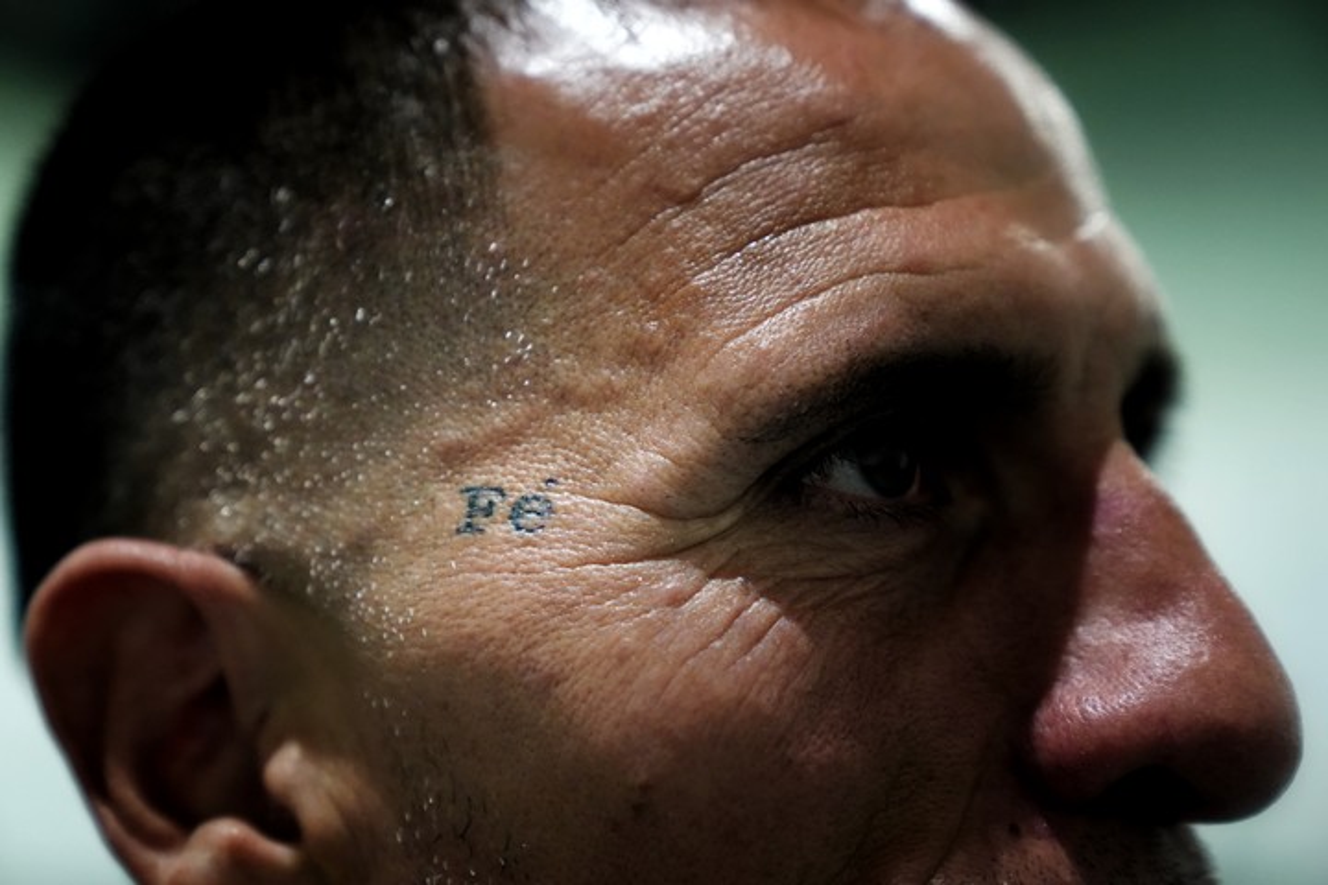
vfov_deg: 19.5
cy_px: 442
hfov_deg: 28.8
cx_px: 664
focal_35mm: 70
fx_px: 2582
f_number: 2.8
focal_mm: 70
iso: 8000
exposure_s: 1/250
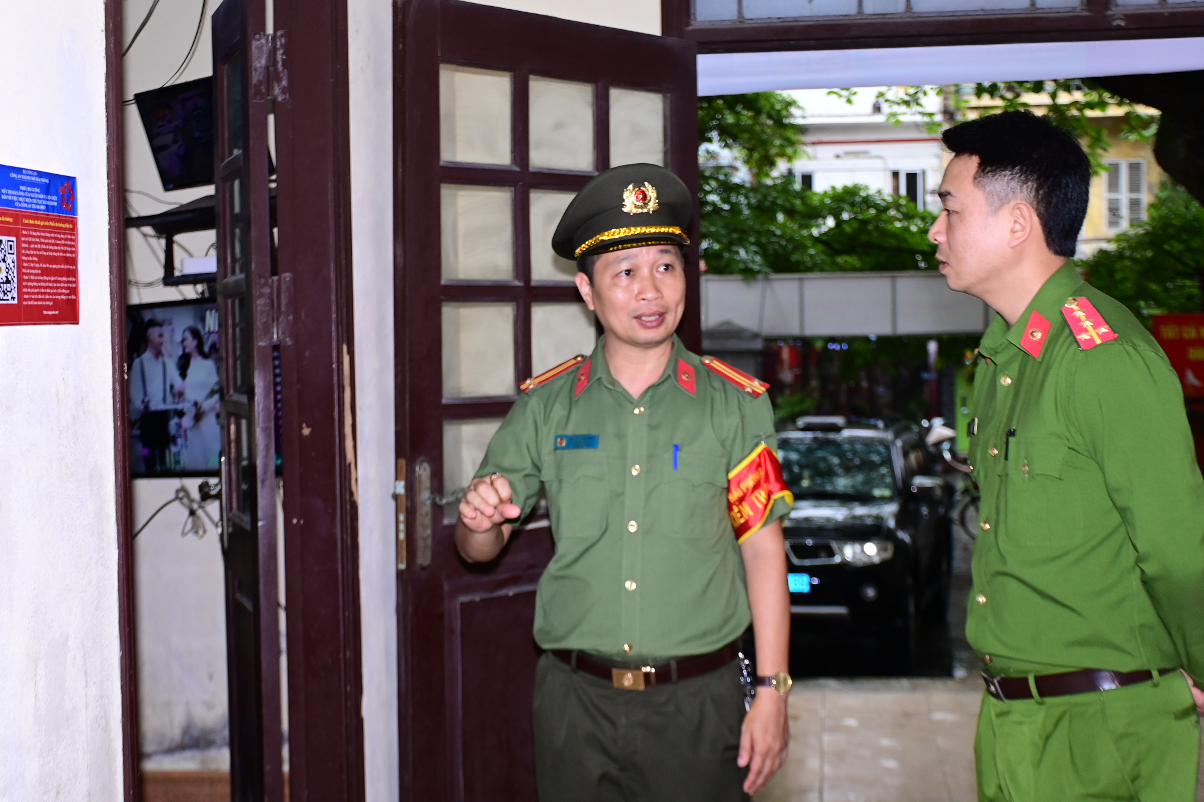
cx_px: 602
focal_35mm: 52
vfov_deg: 26.0
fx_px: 1739
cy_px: 401
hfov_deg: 38.2
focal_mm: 35
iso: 640
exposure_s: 1/200
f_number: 4.2
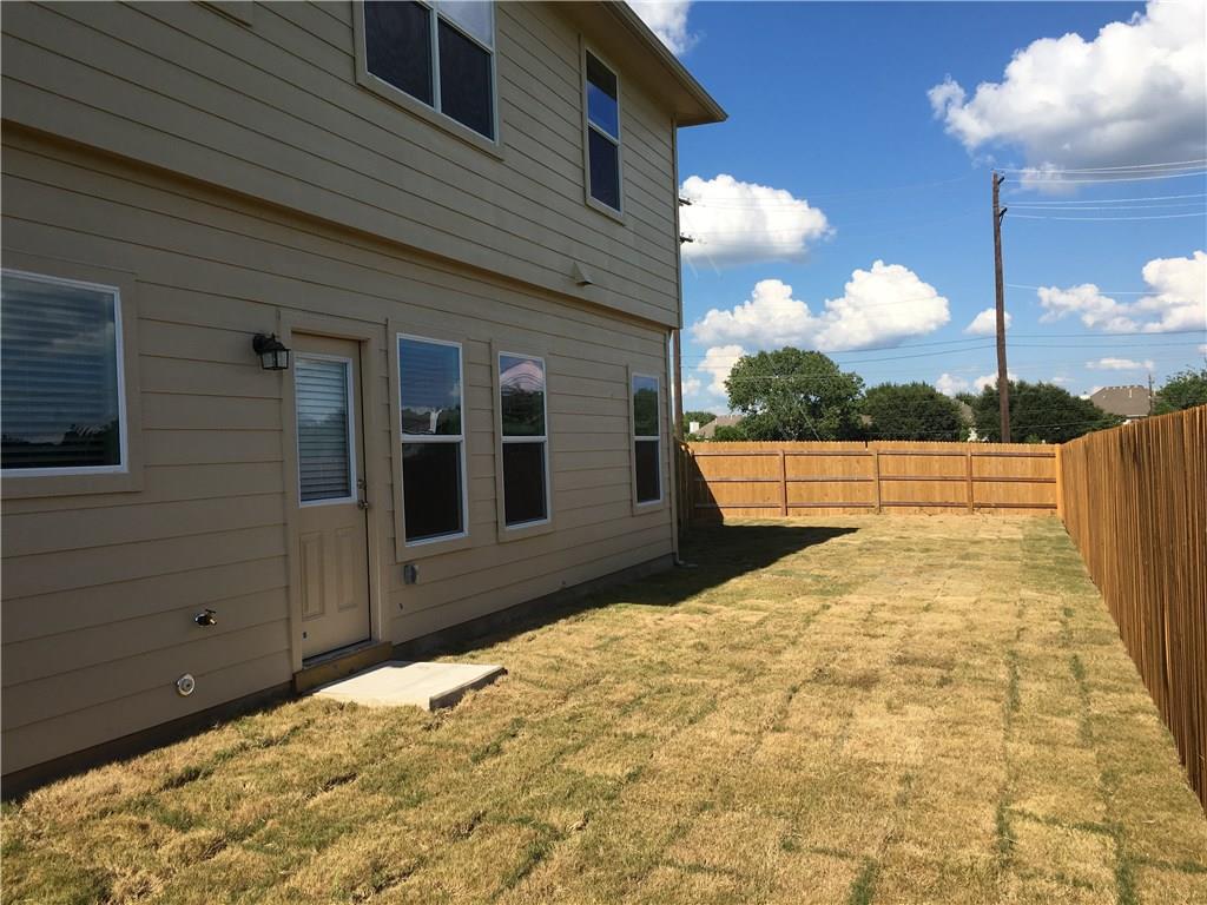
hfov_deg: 61.7
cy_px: 452
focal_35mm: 29
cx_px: 604
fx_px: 1011
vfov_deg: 48.2
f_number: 2.2
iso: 25
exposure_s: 1/1709
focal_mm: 4.15
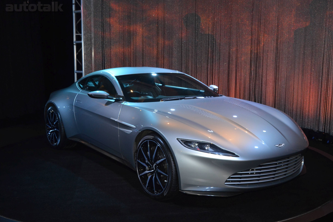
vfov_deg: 33.4
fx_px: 370
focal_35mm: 40
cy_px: 112
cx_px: 170
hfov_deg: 48.5
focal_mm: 26
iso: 800
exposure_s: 1/60
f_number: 7.1
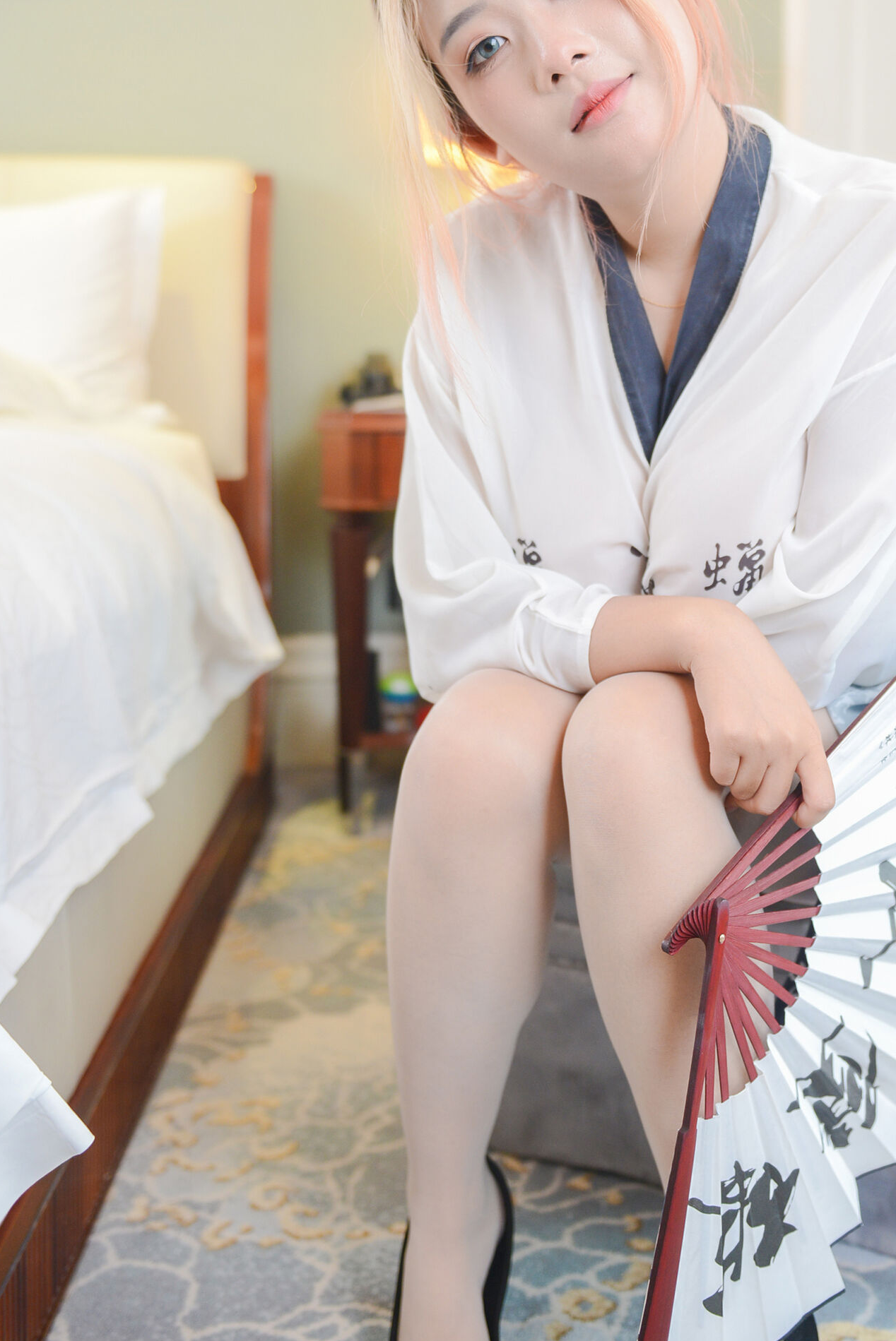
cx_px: 599
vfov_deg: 44.3
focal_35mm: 44
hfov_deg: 30.3
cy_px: 561
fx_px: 1641
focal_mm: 31
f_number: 2.8
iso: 500
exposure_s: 1/100
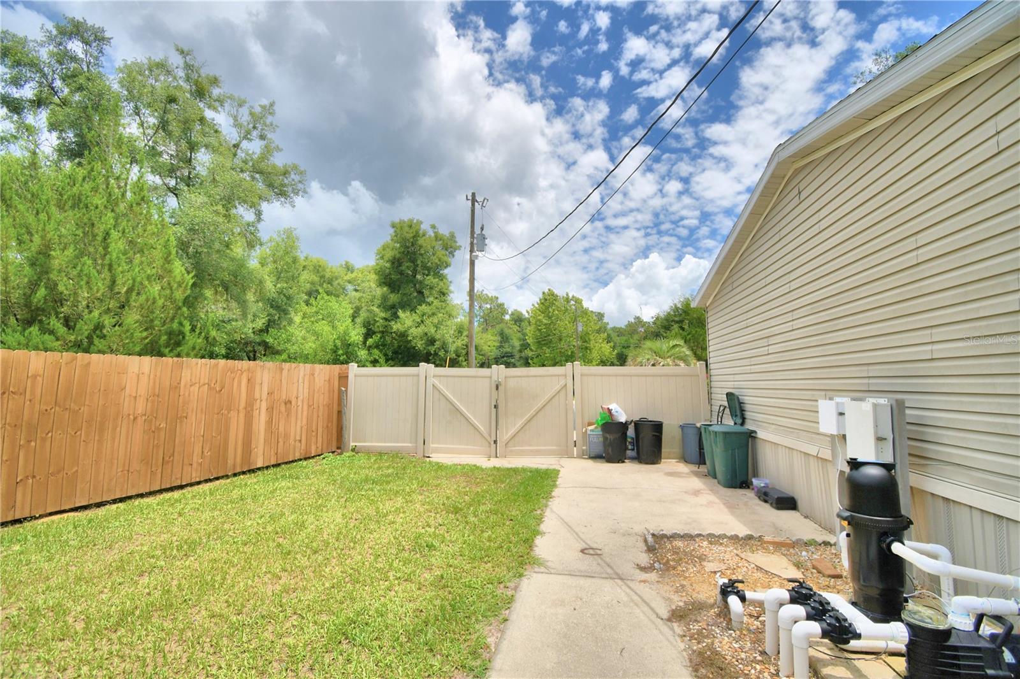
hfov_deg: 100.4
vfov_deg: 77.3
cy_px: 340
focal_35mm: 15
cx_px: 510
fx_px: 425
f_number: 4.5
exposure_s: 1/1600
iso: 100
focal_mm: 10
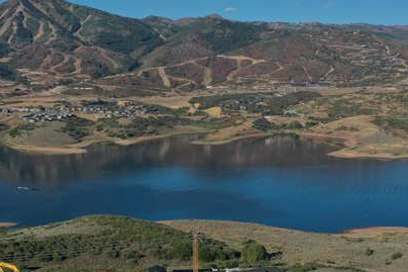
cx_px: 175
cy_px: 159
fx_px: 804
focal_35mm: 71
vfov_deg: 19.2
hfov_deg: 28.4
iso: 100
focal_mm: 10.26
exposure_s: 1/800
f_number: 6.3
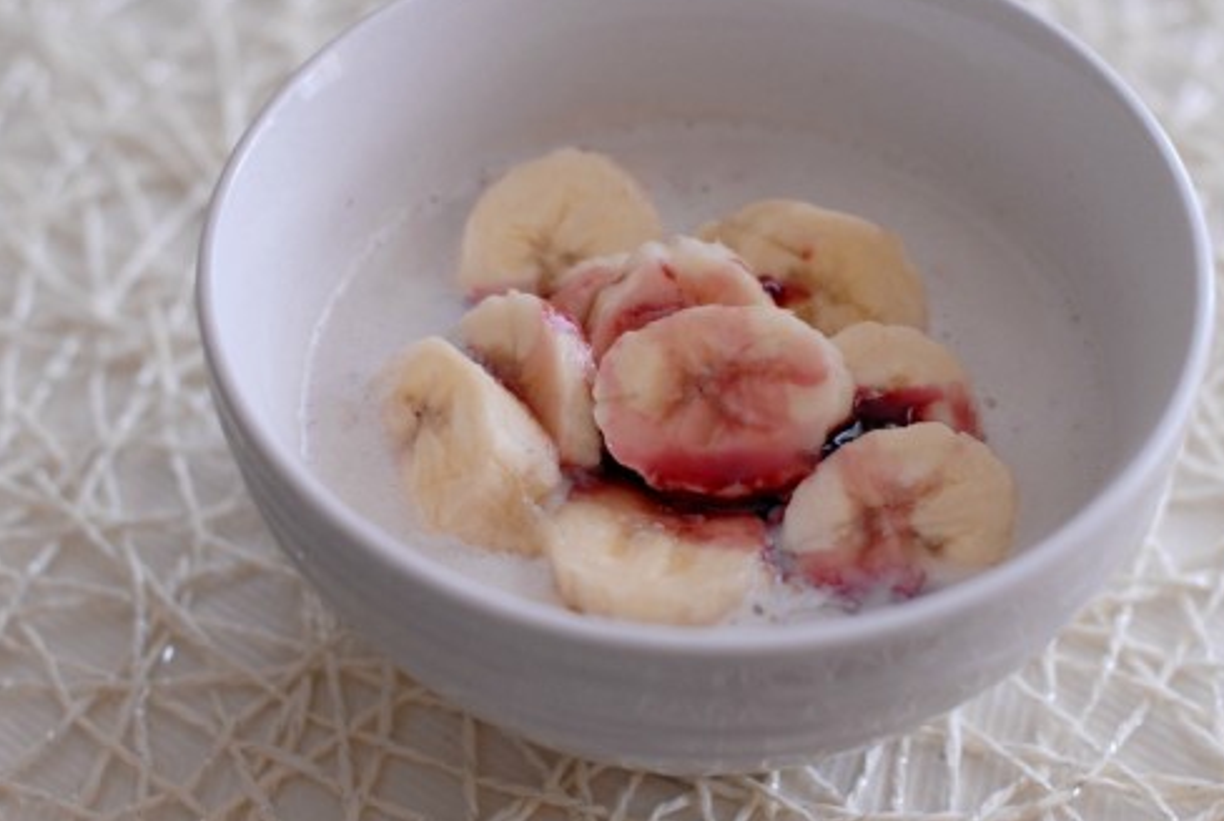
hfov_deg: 22.8
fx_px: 3031
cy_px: 349
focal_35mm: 89
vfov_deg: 15.4
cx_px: 666
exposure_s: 1/125
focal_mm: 50
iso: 400
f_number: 2.8
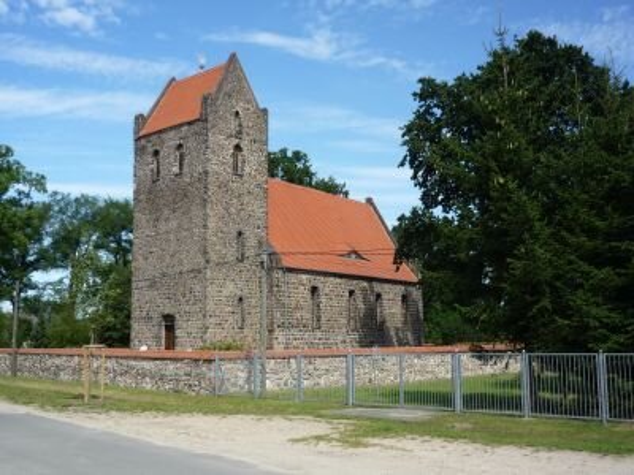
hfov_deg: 49.0
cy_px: 238
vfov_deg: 37.7
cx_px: 317
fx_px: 696
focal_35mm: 38
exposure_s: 1/800
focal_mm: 6.3
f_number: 2.9
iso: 100
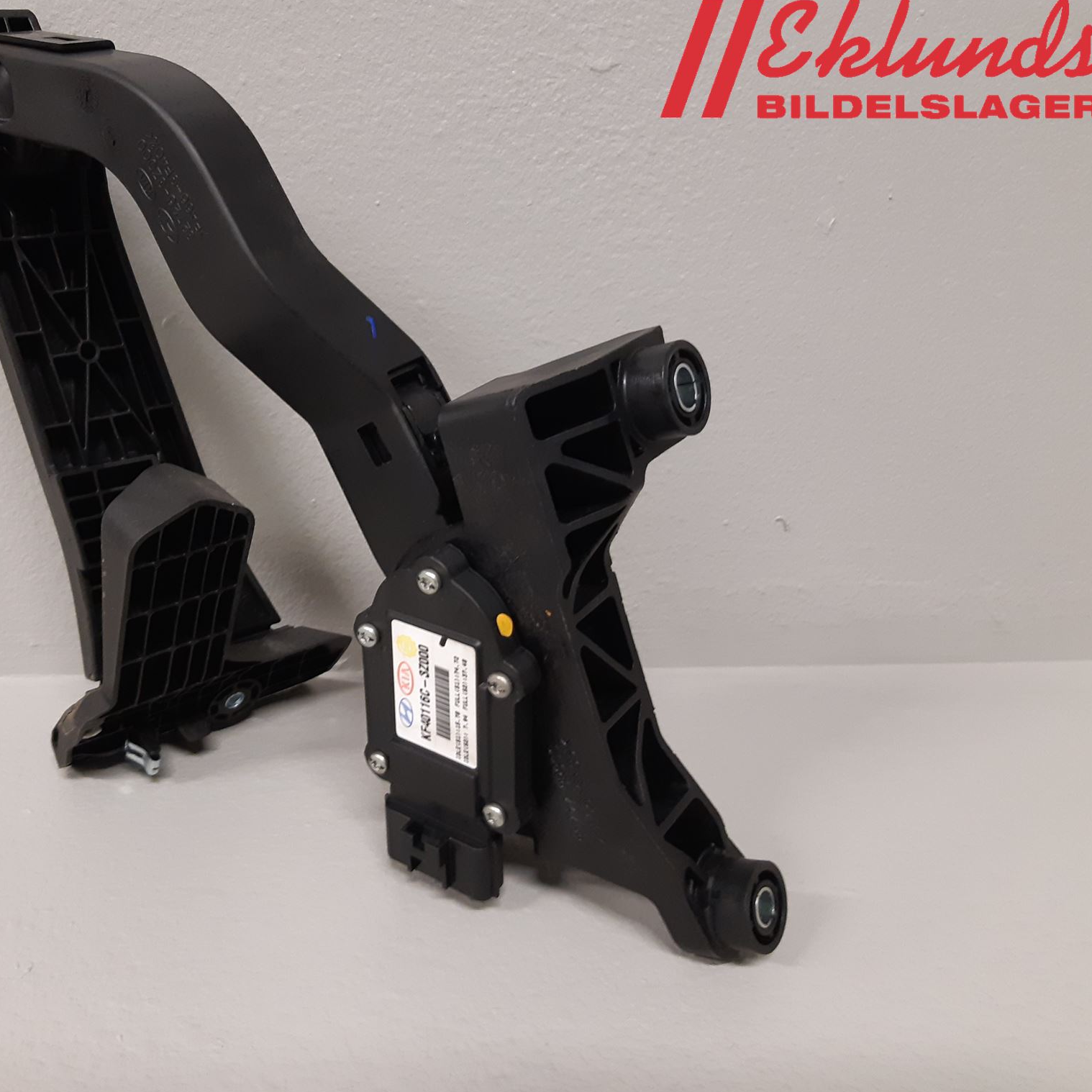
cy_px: 549
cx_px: 365
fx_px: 1106
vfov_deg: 52.5
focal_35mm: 31
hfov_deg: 51.6
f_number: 1.7
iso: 200
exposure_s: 1/50
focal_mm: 3.93
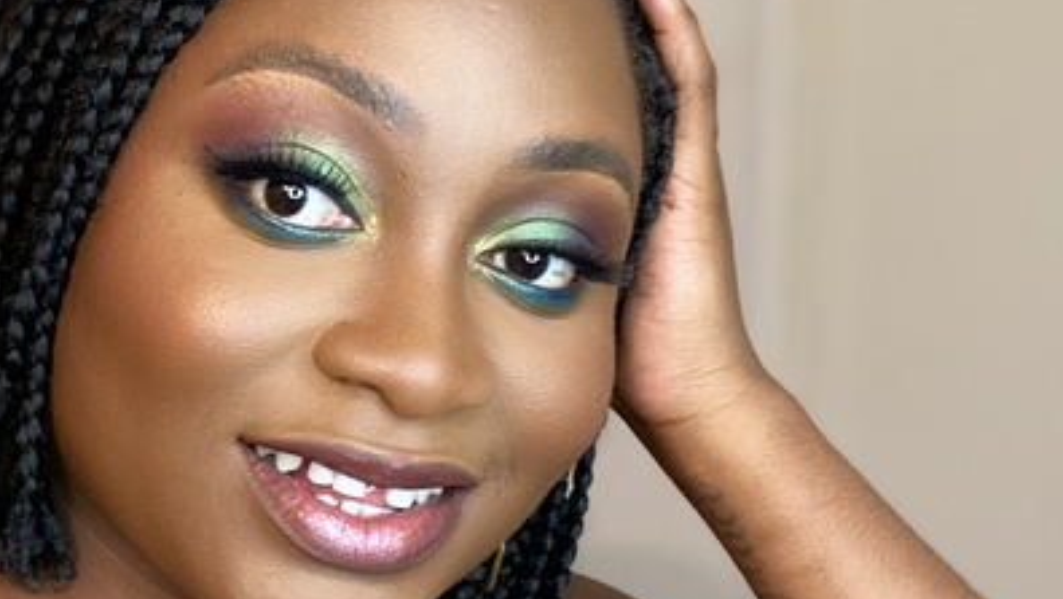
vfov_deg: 18.3
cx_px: 118
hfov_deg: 30.6
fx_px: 1861
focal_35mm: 66
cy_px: 271
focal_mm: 2.71
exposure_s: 1/50
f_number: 2.2
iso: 100
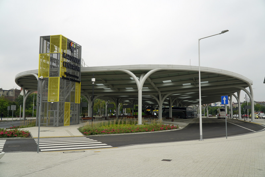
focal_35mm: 30
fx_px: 221
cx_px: 132
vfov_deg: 43.6
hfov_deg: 61.9
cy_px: 88
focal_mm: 20
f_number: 5.6
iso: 100
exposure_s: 1/60
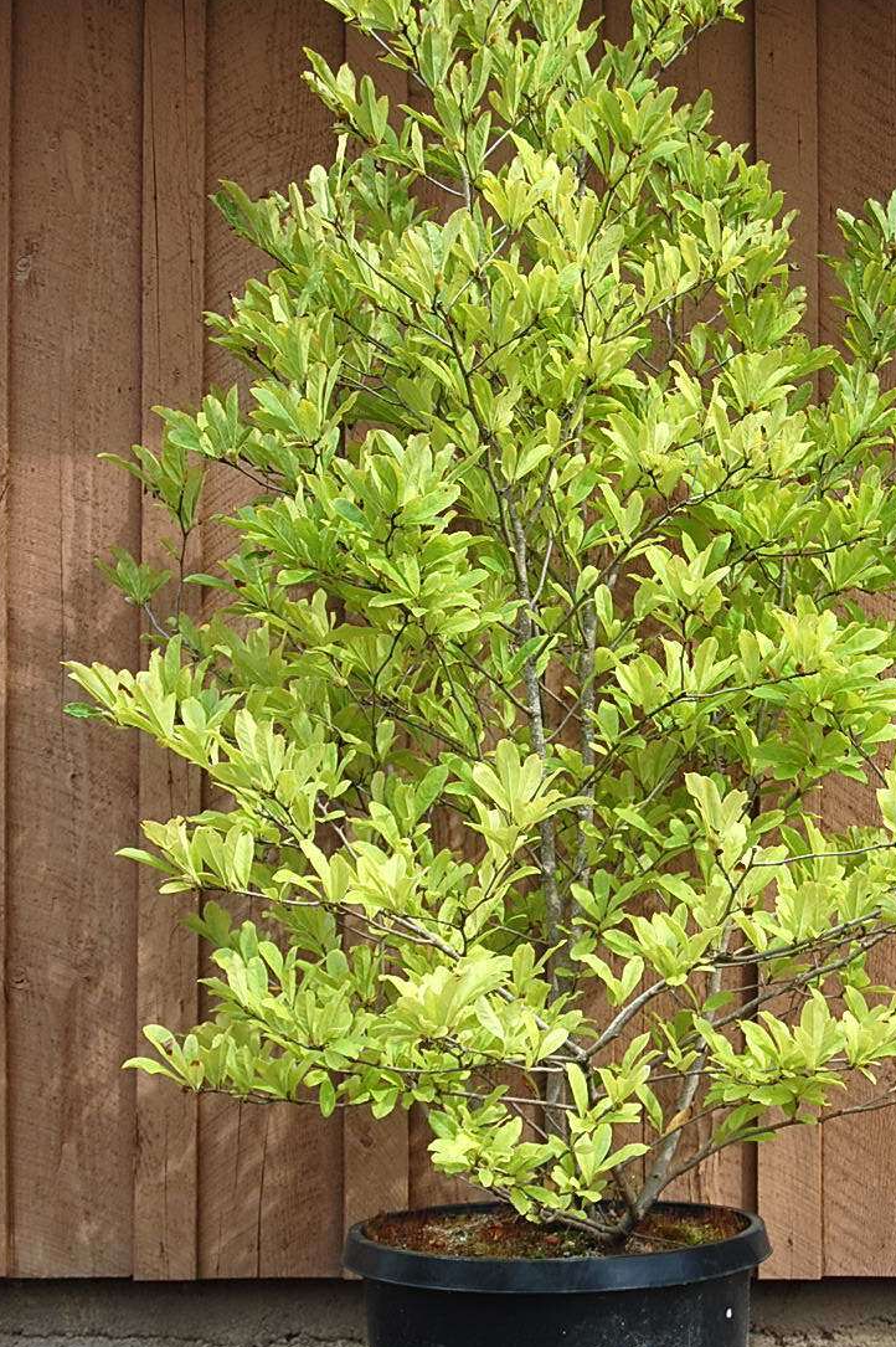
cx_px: 571
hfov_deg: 17.2
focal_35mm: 79
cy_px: 747
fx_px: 2953
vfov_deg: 25.7
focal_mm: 38
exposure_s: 1/200
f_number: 7.1
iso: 200
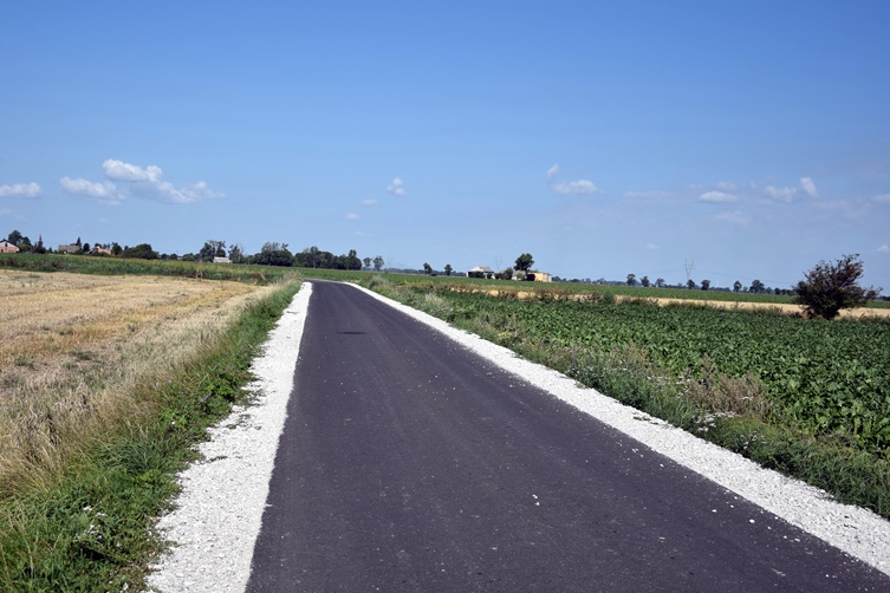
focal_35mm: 43
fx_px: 1063
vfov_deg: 31.2
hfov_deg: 45.4
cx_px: 394
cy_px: 300
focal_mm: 24
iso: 160
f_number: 4.5
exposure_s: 1/2000
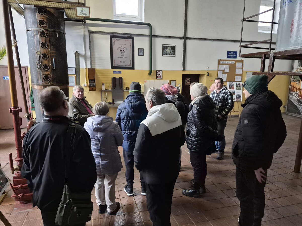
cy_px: 113
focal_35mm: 23
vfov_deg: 58.9
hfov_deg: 73.9
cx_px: 151
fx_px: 201
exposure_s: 1/100
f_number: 1.8
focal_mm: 5.4
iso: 1000
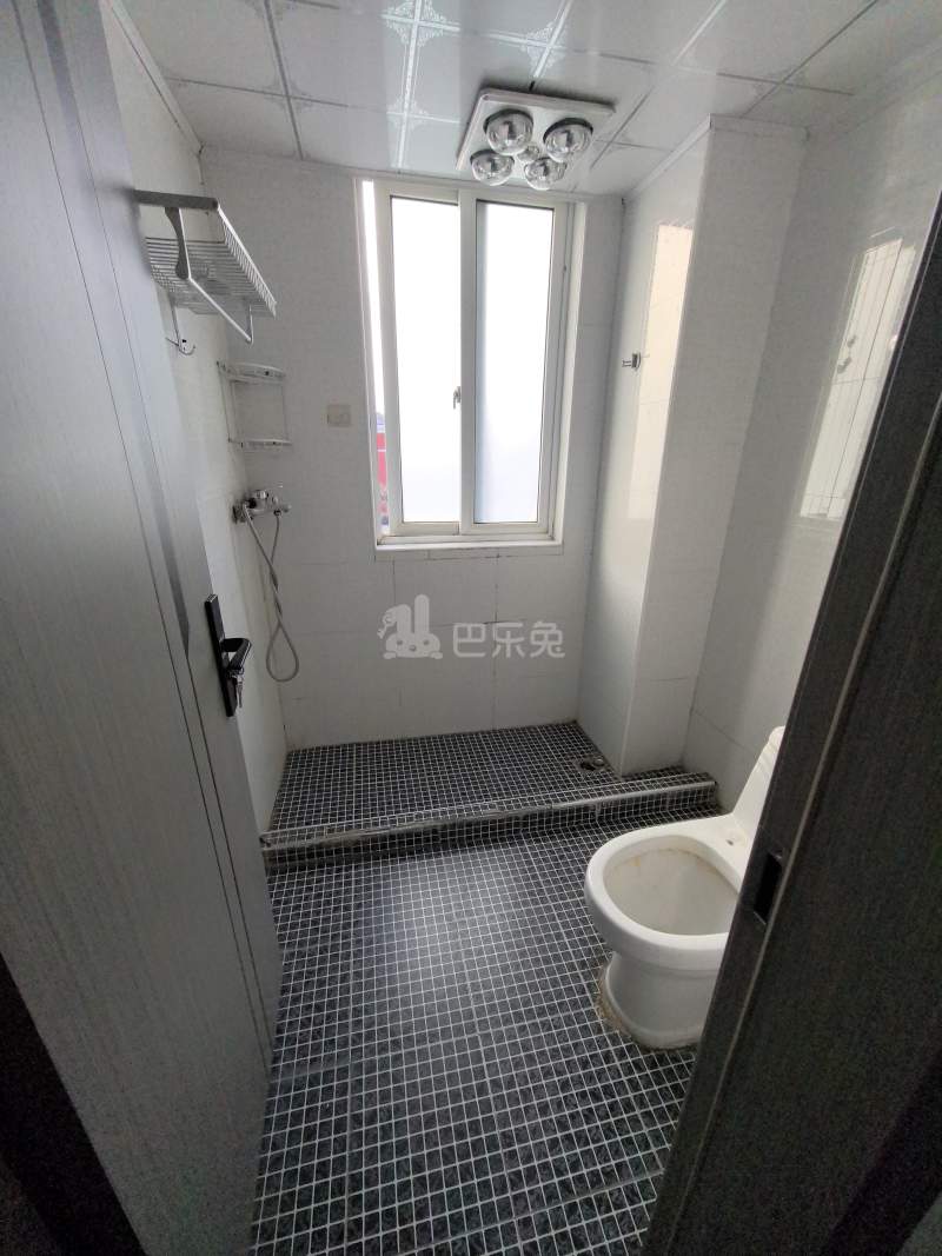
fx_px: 472
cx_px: 471
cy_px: 628
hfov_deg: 89.9
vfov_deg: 106.2
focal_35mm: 13
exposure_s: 1/100
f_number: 2.2
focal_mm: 1.76
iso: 50
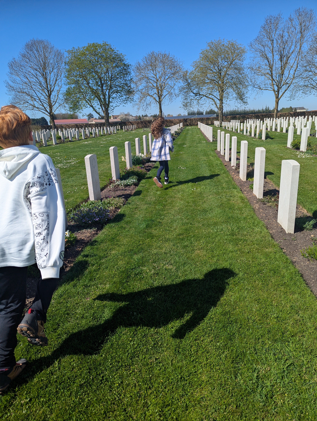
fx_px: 292
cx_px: 158
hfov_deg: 56.9
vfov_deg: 71.5
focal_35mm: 24
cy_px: 210
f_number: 1.85
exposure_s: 1/2058
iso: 39
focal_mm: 6.81
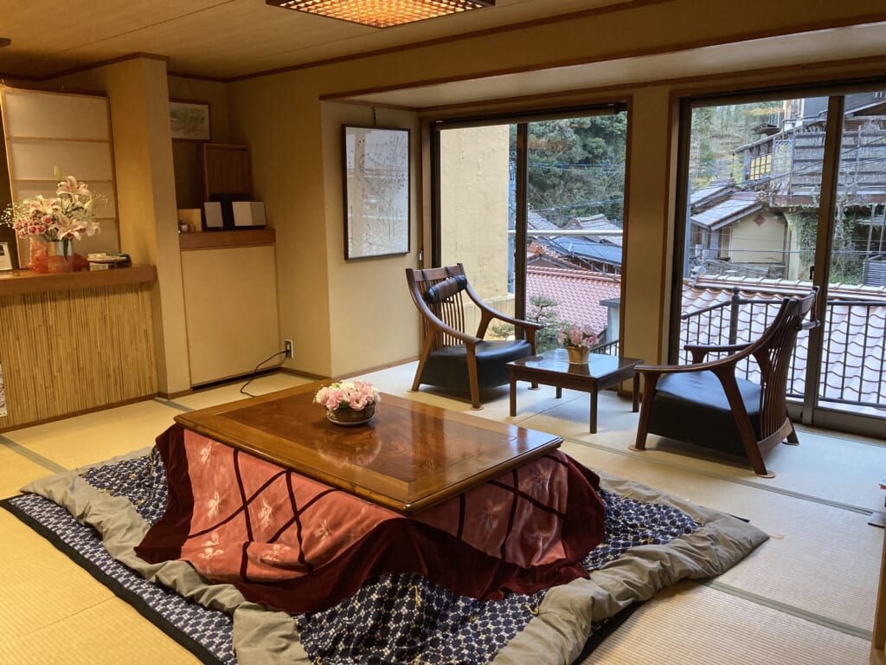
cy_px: 332
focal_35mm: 28
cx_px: 443
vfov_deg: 49.7
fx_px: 717
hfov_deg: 63.4
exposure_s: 1/60
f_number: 1.8
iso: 250
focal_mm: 3.99
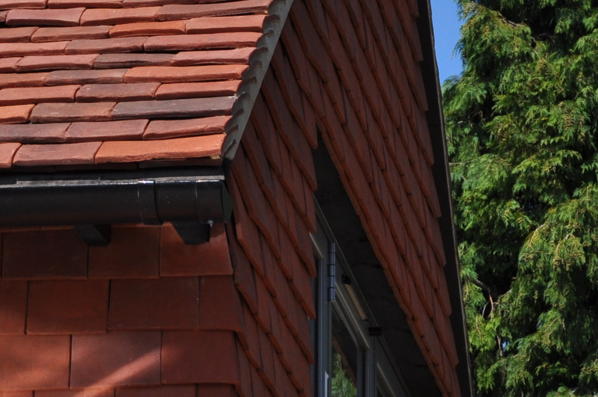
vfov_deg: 5.0
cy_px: 640
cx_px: 592
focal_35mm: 269
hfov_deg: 7.6
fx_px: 4462
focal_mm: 50
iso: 200
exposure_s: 1/500
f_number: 11
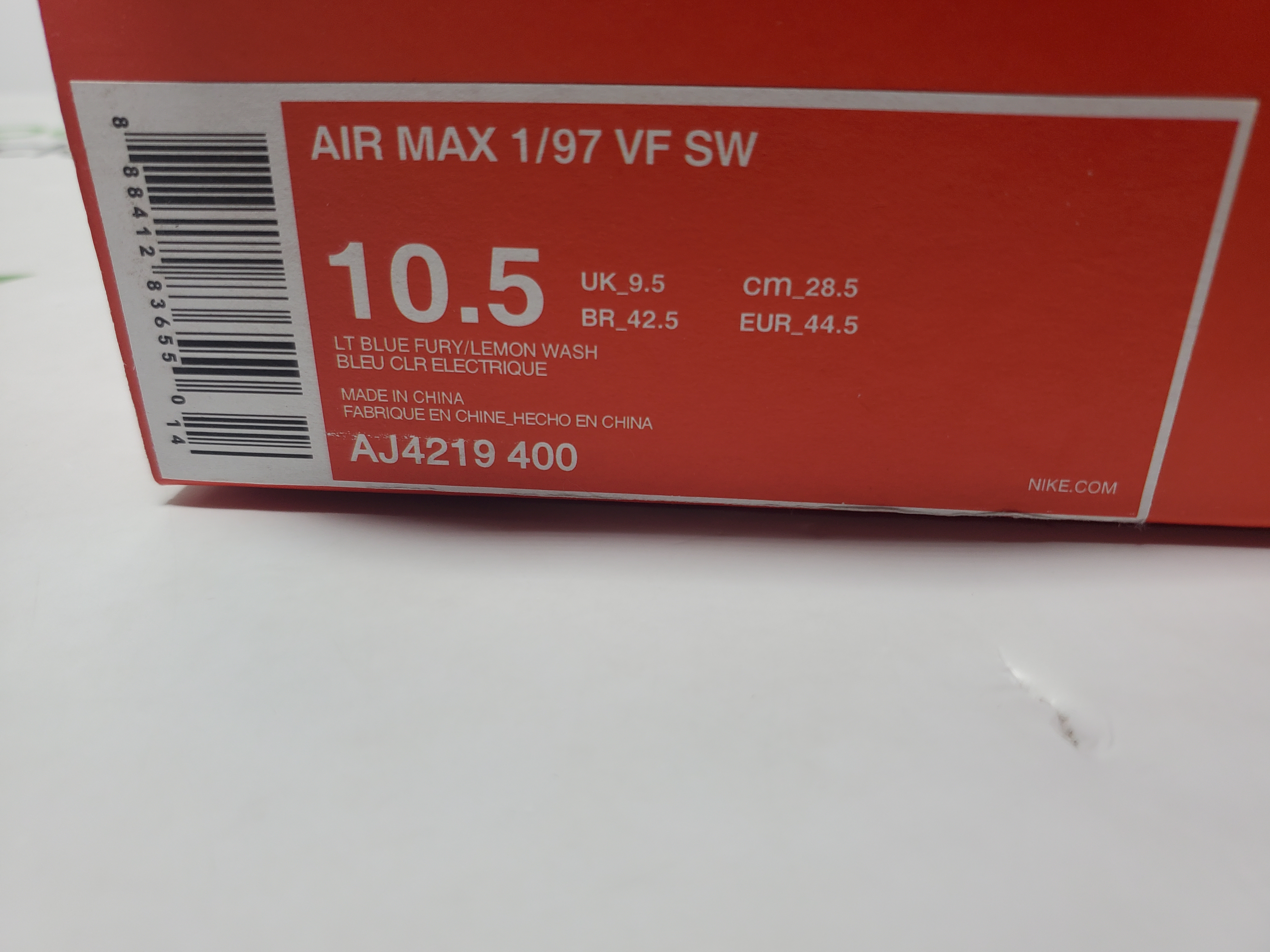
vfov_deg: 53.1
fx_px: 954
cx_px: 635
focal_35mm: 26
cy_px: 476
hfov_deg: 67.3
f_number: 1.5
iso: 50
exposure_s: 1/450
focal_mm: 4.3
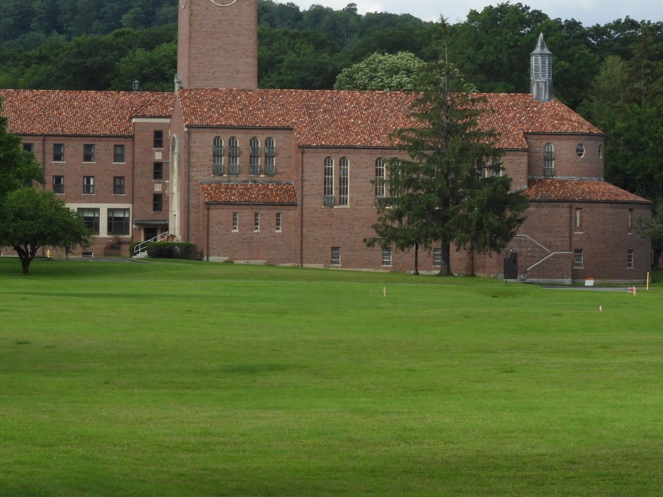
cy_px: 144
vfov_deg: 8.6
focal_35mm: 173
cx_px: 276
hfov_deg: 11.4
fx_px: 3314
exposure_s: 1/250
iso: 100
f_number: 5
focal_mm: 20.6
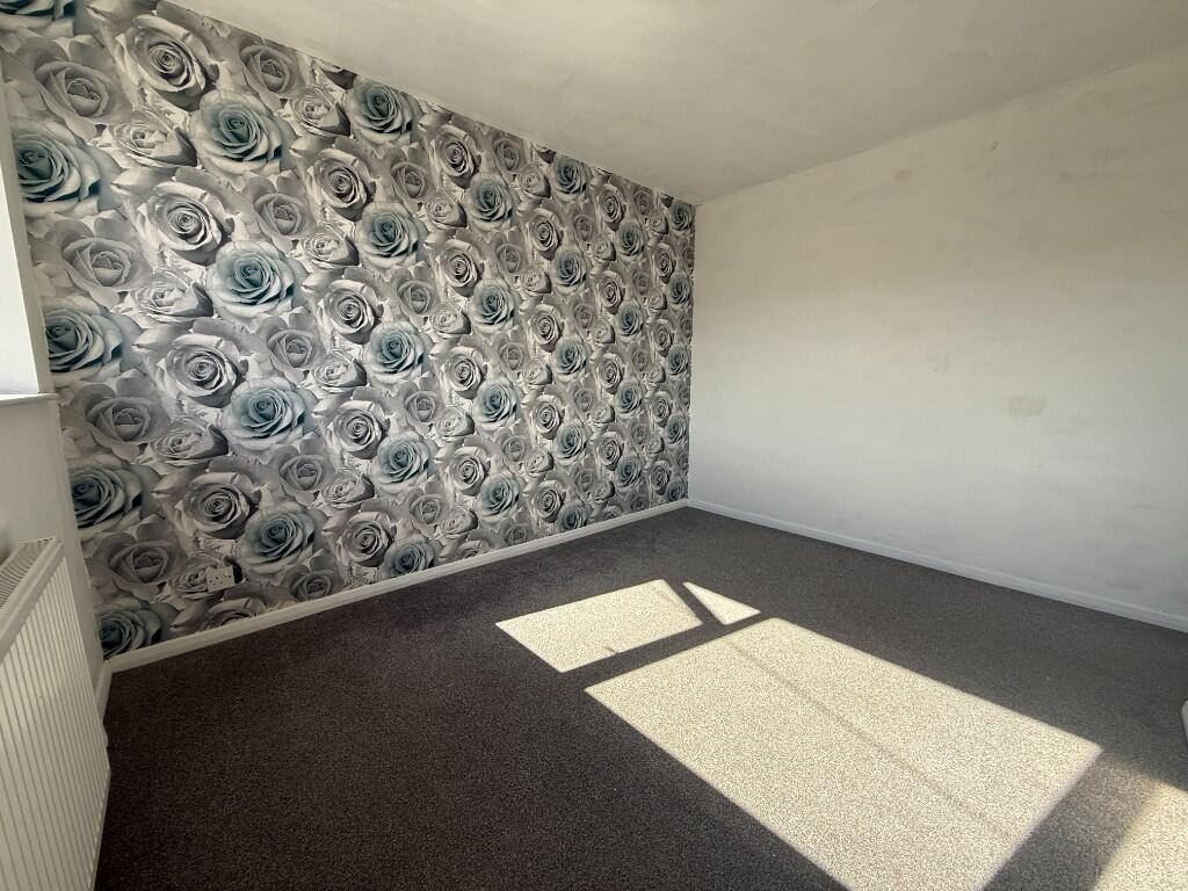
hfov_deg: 102.1
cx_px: 594
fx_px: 480
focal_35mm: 14
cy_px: 446
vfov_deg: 85.7
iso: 50
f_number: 2.2
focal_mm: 2.22
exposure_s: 1/344
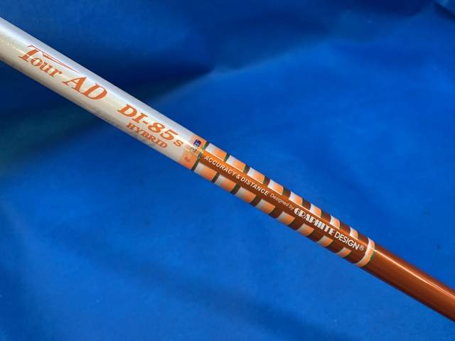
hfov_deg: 67.3
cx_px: 228
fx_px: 342
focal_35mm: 26
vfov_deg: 53.1
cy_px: 170
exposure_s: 1/60
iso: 64
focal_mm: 4.25
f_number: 1.8
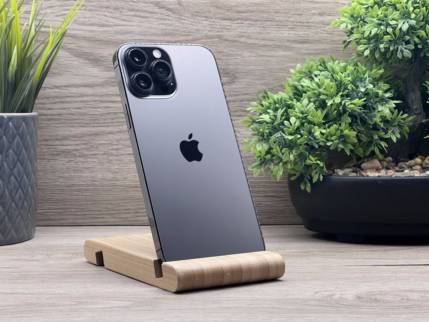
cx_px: 214
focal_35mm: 77
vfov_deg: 19.1
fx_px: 954
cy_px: 161
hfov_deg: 25.3
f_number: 2.8
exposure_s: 1/100
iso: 80
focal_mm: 9
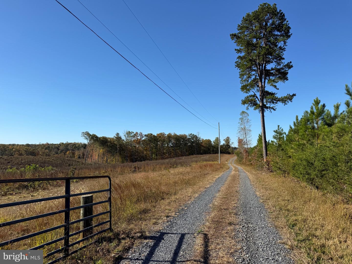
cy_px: 132
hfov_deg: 71.6
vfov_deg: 56.8
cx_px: 176
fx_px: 244
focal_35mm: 24
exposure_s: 1/4405
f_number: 1.78
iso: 80
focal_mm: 6.76
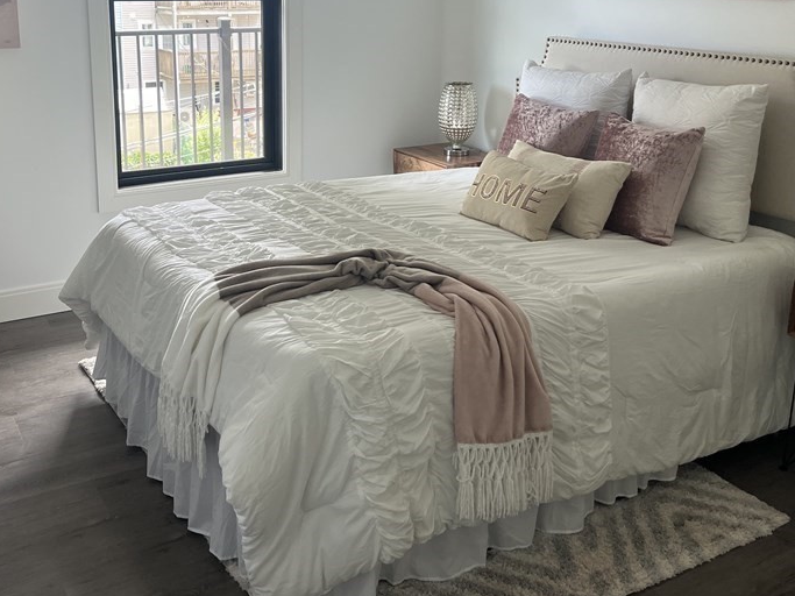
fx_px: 896
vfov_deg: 36.2
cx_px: 329
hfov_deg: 47.7
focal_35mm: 39
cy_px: 173
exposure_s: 1/122
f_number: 1.6
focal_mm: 5.1
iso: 100
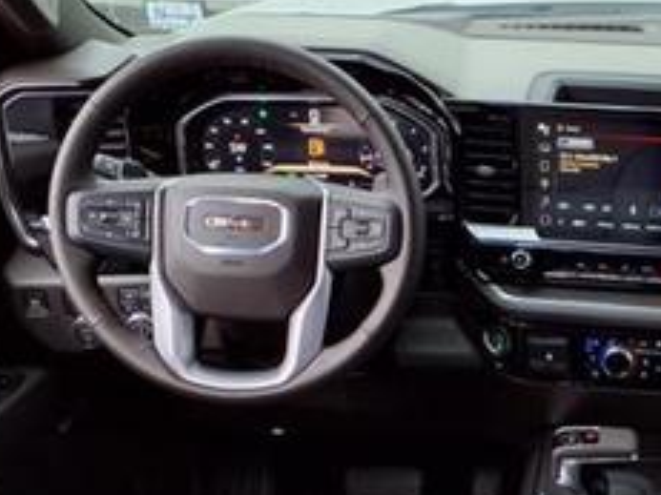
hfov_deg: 30.2
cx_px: 678
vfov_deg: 24.2
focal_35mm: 59
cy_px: 435
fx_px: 1126
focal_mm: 3.58
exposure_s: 1/40
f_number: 1.9
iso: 80
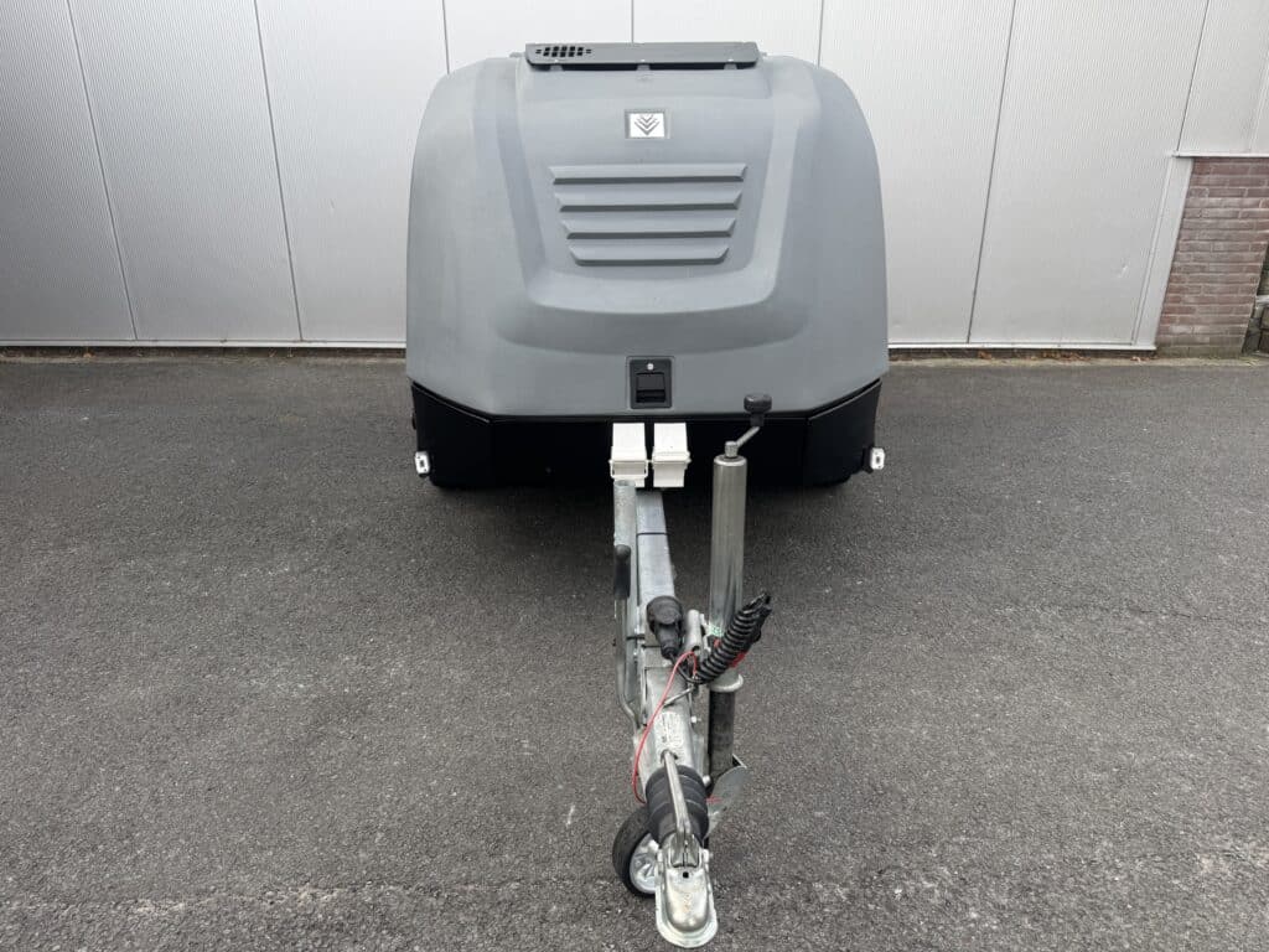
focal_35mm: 24
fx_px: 880
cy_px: 476
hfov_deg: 71.6
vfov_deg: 56.8
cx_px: 634
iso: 80
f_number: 1.78
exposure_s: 1/381
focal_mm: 6.76
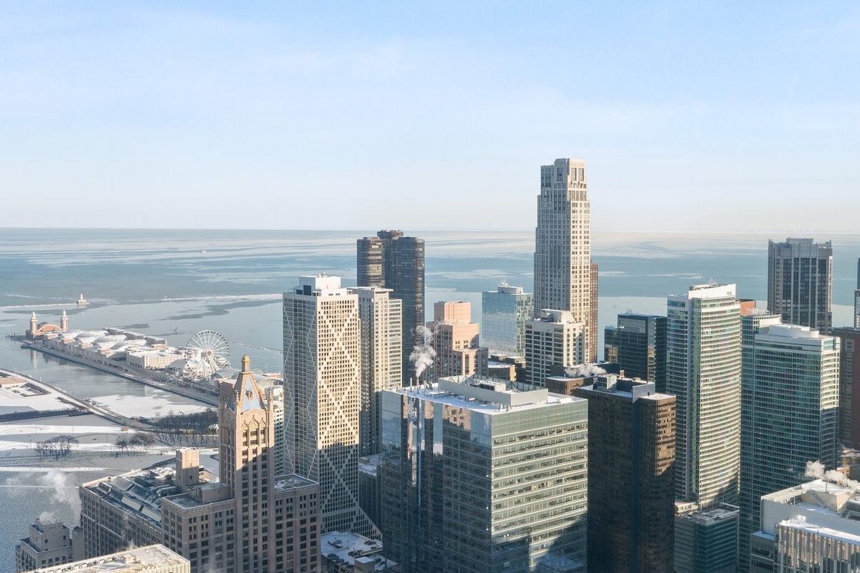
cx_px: 568
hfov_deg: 46.7
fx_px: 979
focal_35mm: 41
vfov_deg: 32.6
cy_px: 273
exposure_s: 1/500
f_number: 8
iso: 400
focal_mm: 20
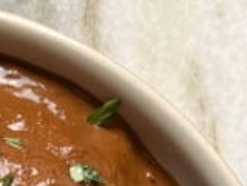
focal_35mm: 166
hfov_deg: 11.4
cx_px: -125
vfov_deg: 8.3
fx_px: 1184
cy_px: 439
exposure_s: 1/74
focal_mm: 5.7
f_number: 1.5
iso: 50
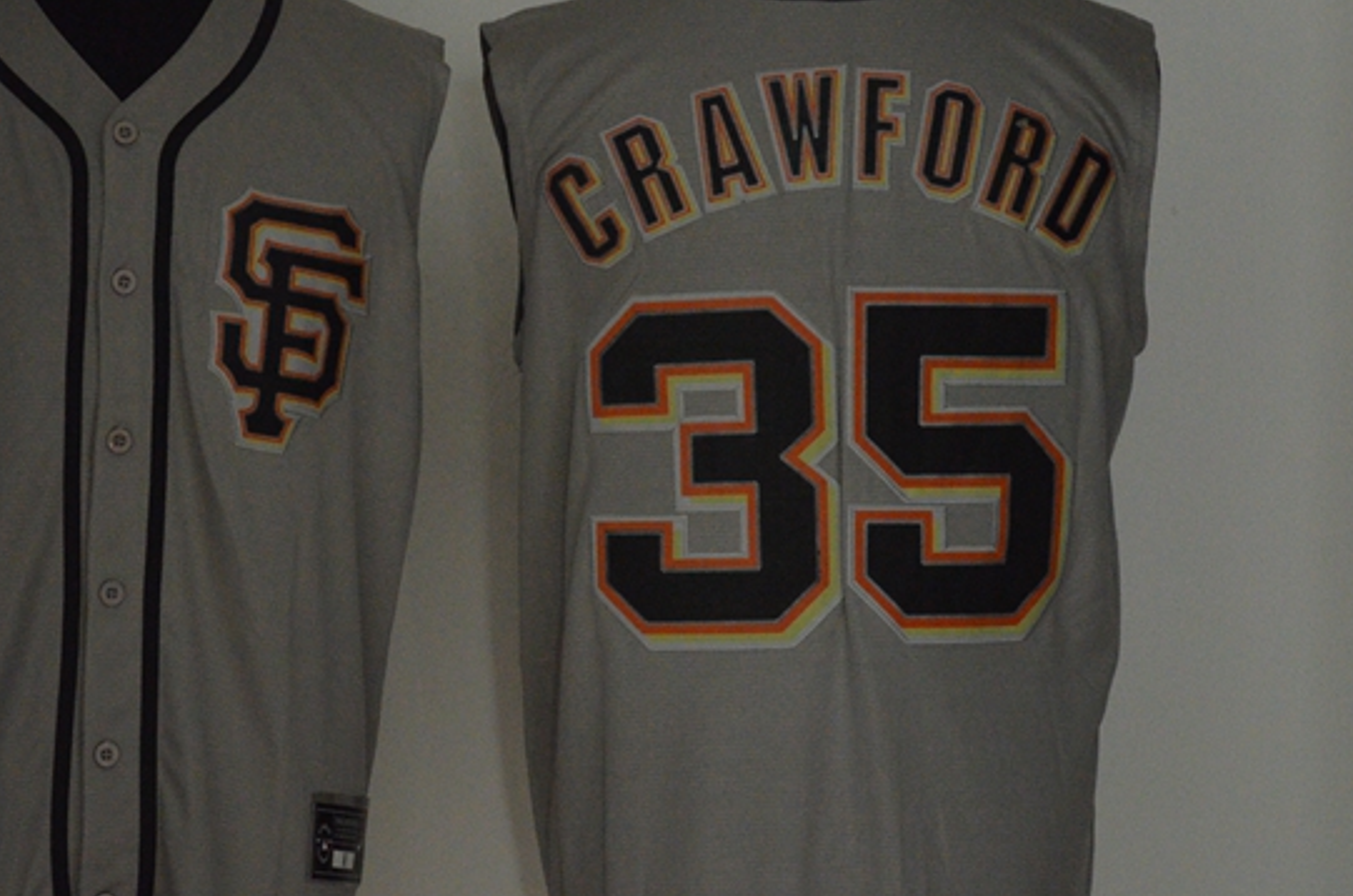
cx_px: 450
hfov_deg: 18.4
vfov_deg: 12.3
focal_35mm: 111
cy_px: 430
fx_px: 4162
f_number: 4.8
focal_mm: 50
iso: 4000
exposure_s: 1/60
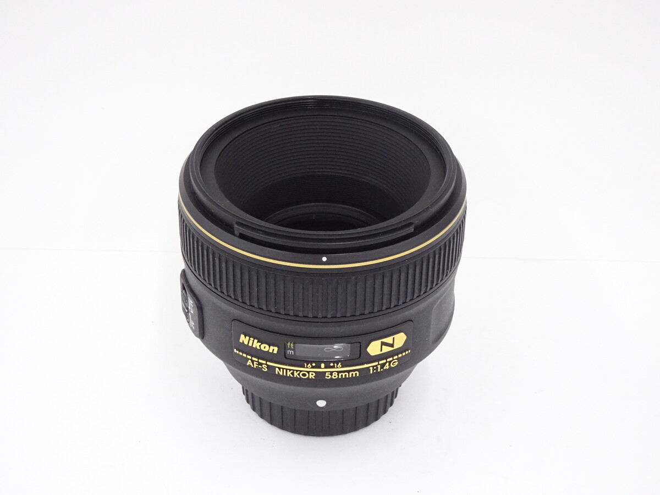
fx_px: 1258
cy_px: 248
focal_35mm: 66
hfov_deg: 29.4
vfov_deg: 22.3
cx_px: 330
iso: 640
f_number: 4.5
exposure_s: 1/80
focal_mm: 11.32
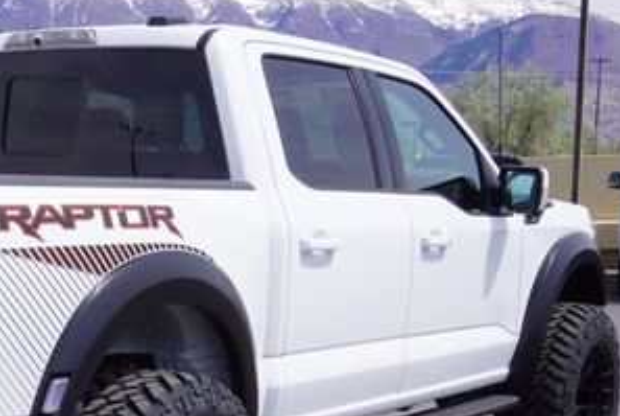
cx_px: 13
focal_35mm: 84
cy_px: 385
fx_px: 1449
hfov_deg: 23.2
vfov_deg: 16.1
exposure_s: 1/160
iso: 100
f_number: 11
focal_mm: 26
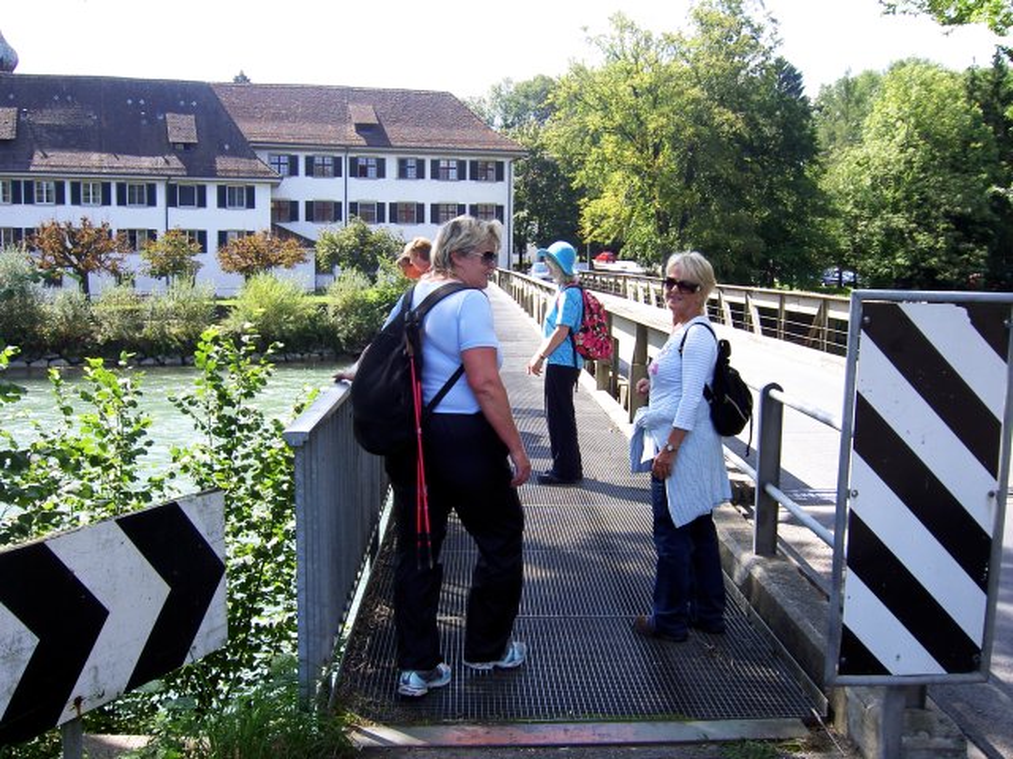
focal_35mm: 34
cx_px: 506
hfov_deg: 54.0
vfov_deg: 41.8
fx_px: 995
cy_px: 380
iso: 50
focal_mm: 5.6
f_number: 4.7
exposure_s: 1/100
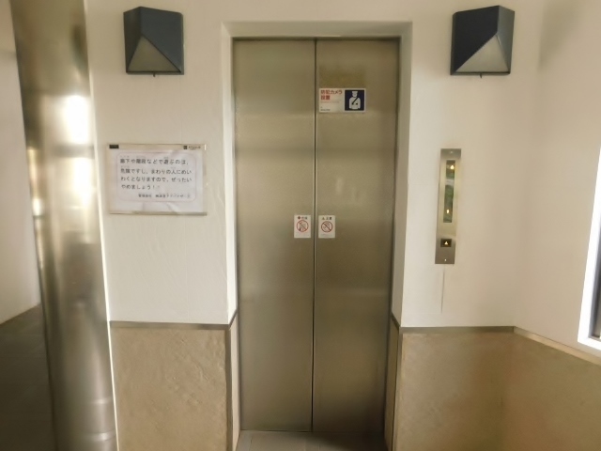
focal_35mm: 23
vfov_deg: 58.9
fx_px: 399
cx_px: 300
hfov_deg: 73.9
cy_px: 226
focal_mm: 4
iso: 320
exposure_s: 1/30
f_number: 3
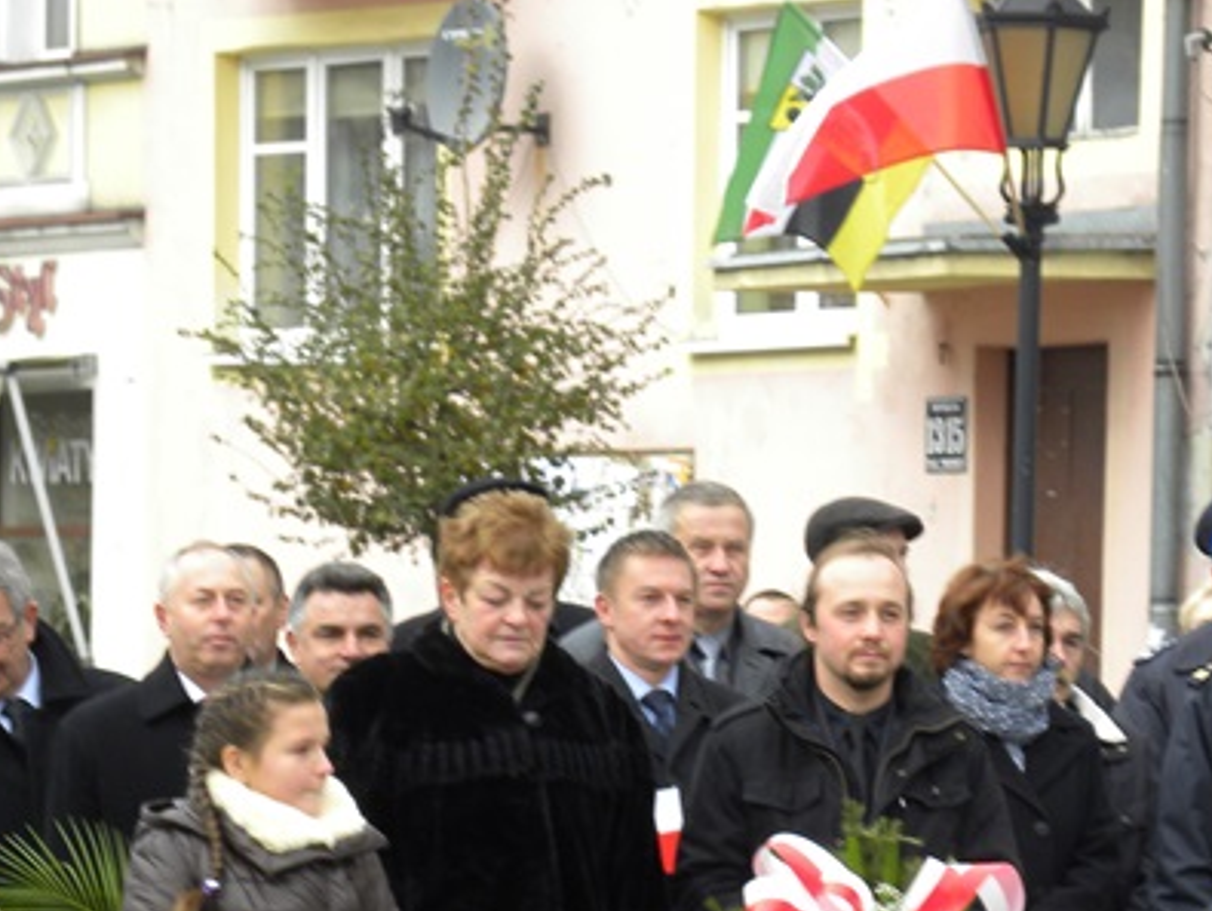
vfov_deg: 5.2
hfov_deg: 7.0
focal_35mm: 284
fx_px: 9953
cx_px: 761
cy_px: 796
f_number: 4.5
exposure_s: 1/59.8
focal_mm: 25.7
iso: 86
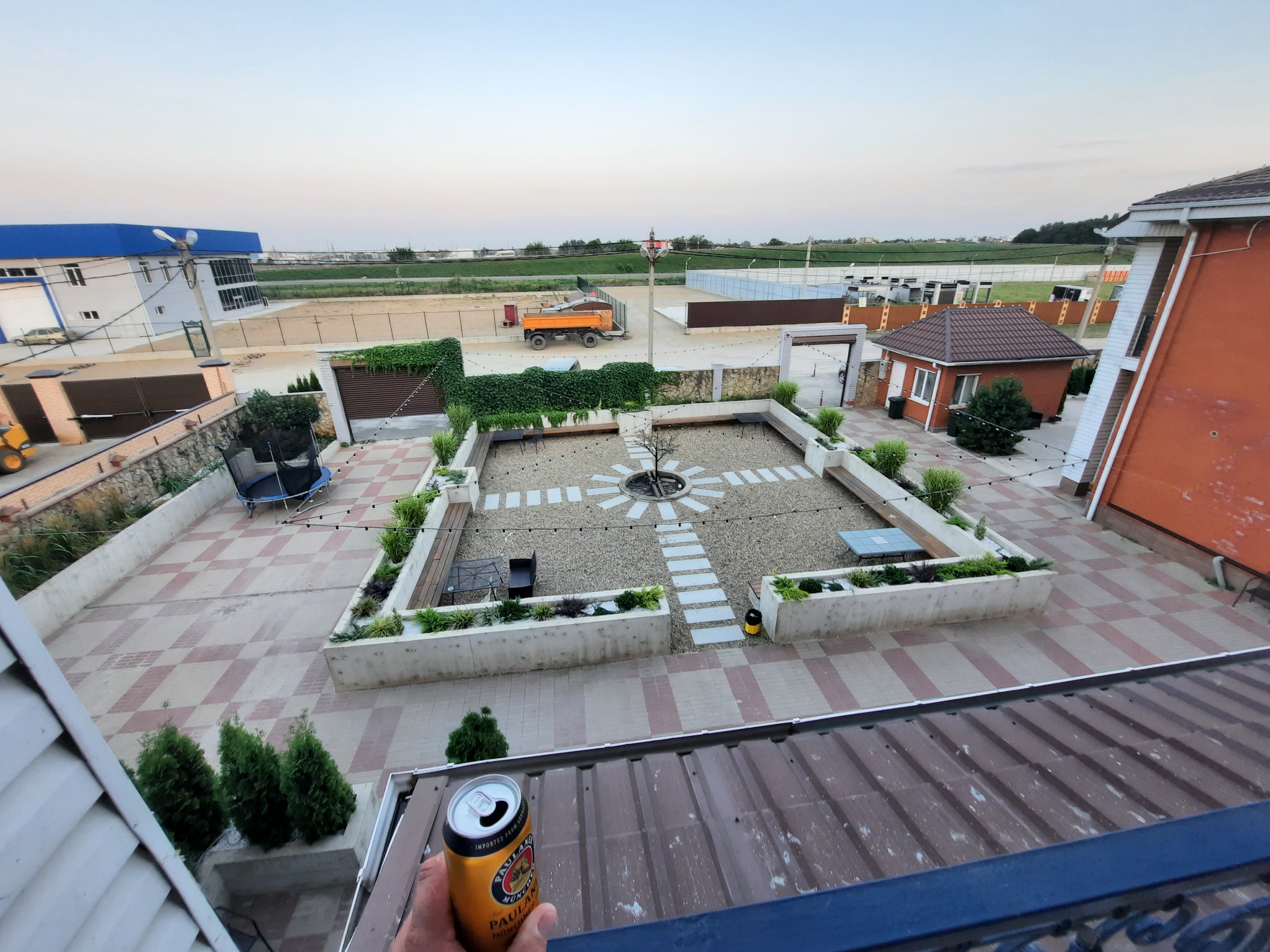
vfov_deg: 89.9
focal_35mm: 13
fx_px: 477
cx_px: 635
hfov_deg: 106.2
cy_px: 476
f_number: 2.2
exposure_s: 1/50
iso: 40
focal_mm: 1.74
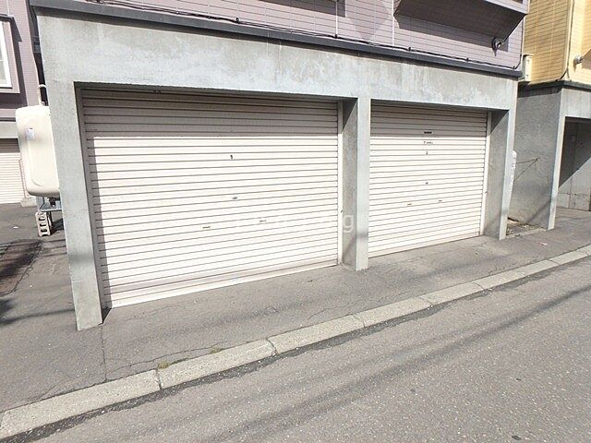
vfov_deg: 63.4
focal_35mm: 21
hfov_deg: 79.0
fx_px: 359
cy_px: 222
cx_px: 296
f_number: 6
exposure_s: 1/400
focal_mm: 3.7
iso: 125
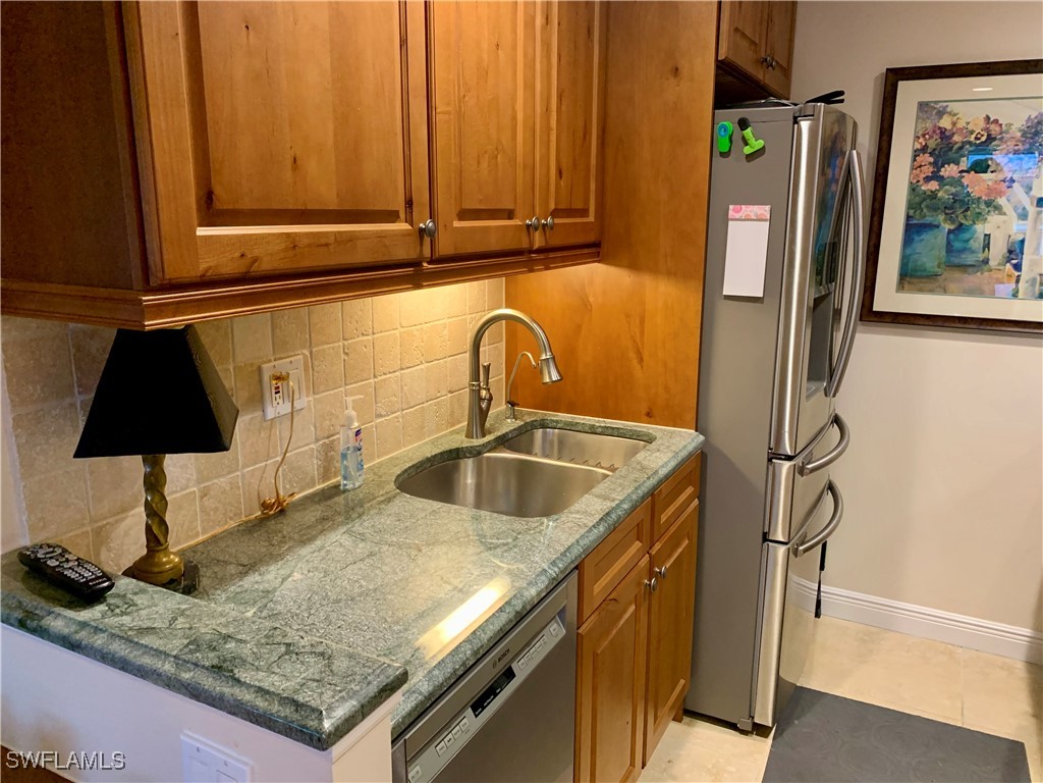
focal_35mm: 26
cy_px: 392
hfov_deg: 67.3
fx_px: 783
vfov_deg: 53.1
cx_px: 522
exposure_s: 1/60
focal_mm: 4.25
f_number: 1.8
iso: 250
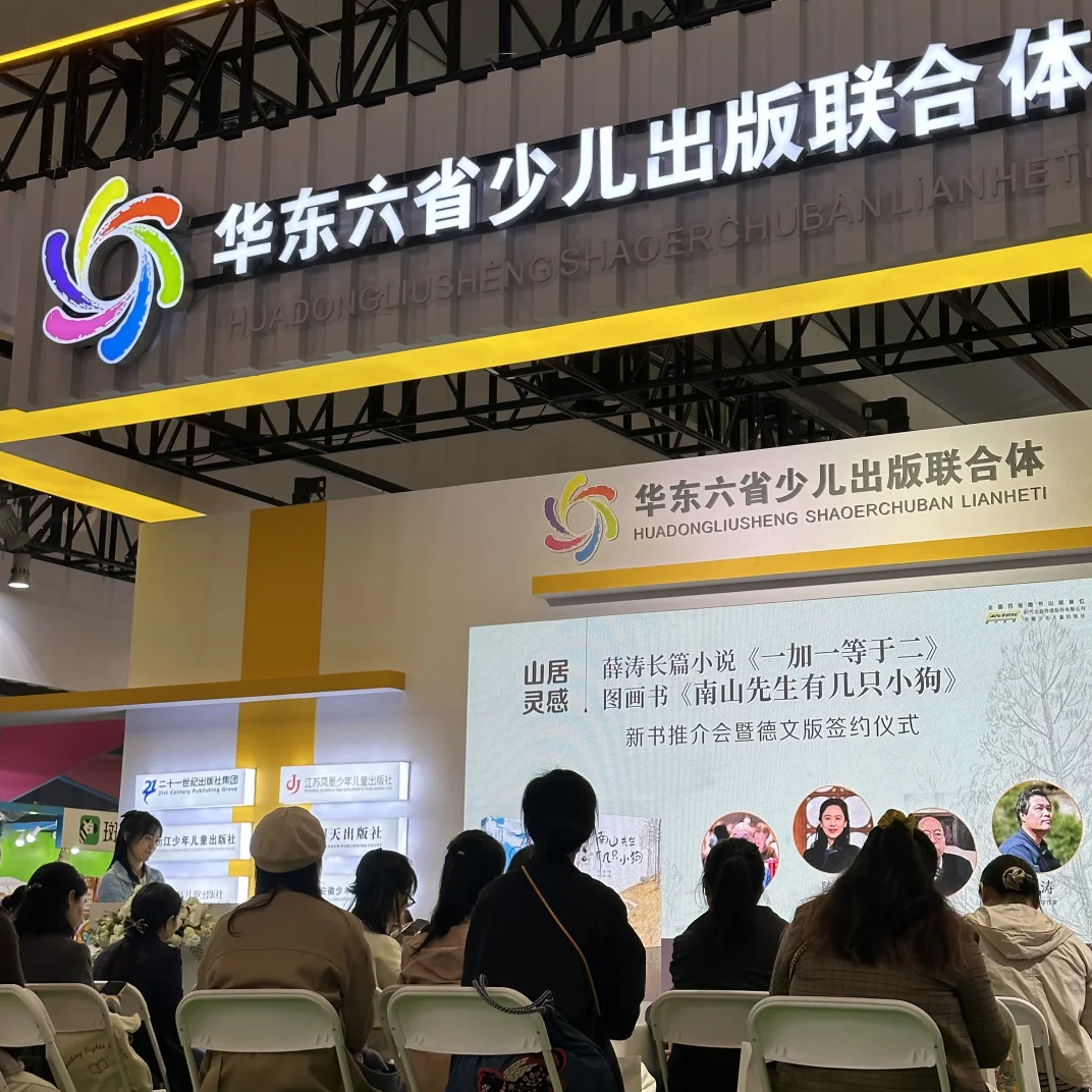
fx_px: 2034
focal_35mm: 57
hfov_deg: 30.0
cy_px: 455
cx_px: 549
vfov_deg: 30.0
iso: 50
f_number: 1.78
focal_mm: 6.86
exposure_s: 1/205
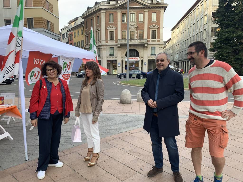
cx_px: 122
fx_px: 183
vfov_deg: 53.1
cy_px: 91
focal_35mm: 26
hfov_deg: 67.3
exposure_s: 1/121
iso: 25
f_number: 1.8
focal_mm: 4.25
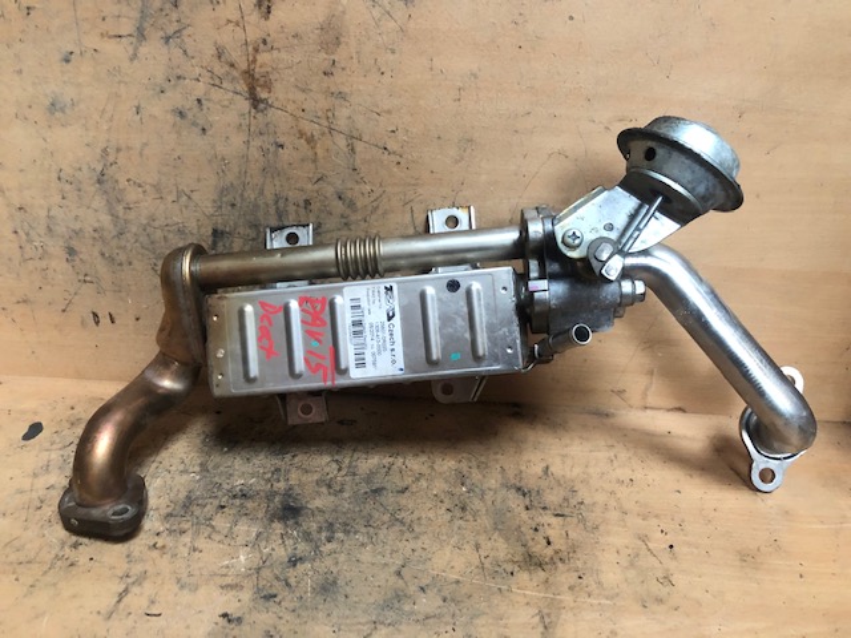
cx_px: 426
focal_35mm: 28
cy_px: 319
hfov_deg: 63.4
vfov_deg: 49.7
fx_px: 688
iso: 100
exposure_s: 1/5
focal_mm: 4
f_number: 1.8
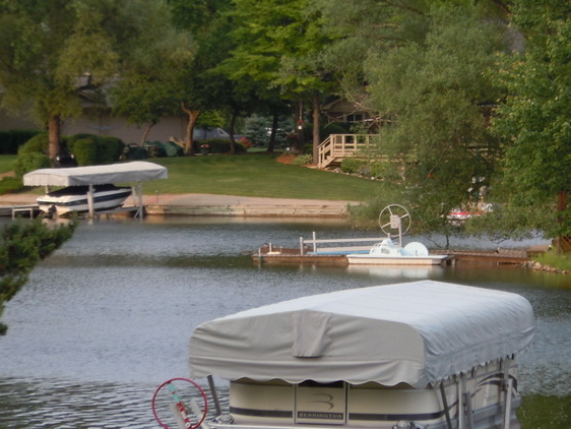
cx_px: 352
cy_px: 210
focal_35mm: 279
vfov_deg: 5.3
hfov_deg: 7.1
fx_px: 4604
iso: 125
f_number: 5.6
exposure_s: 1/200
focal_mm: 35
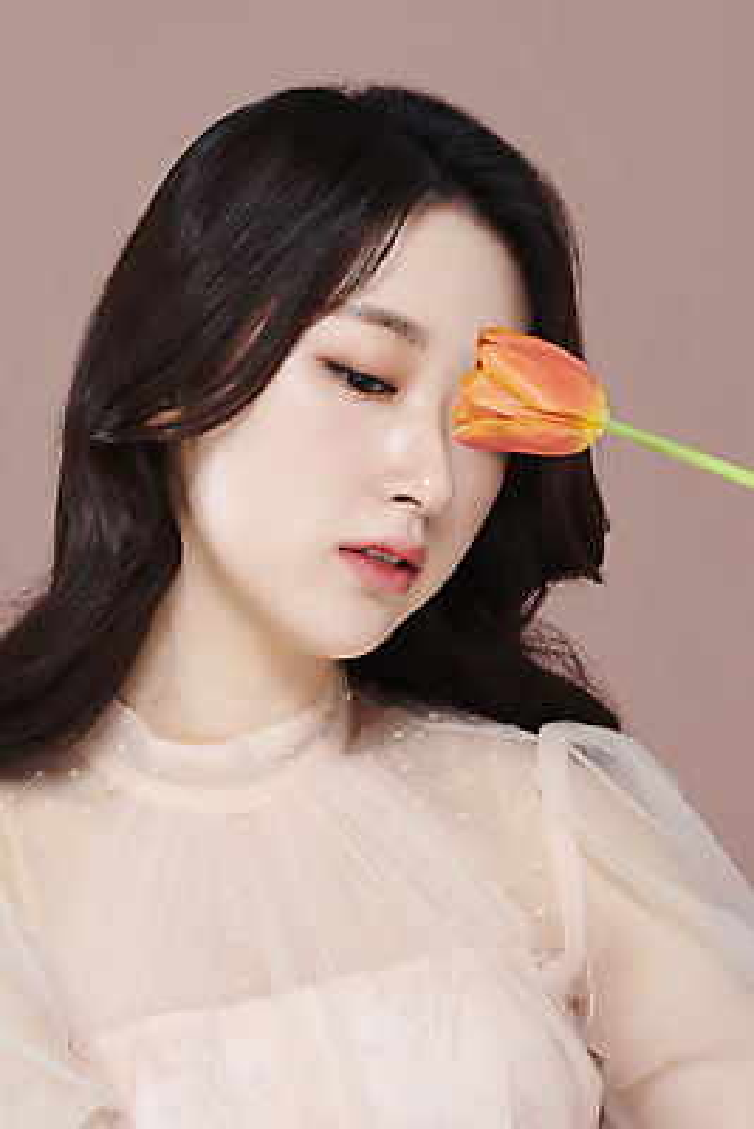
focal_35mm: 105
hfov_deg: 13.1
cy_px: 564
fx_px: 3296
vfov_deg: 19.4
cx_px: 377
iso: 64
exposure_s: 1/125
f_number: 11
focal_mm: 105
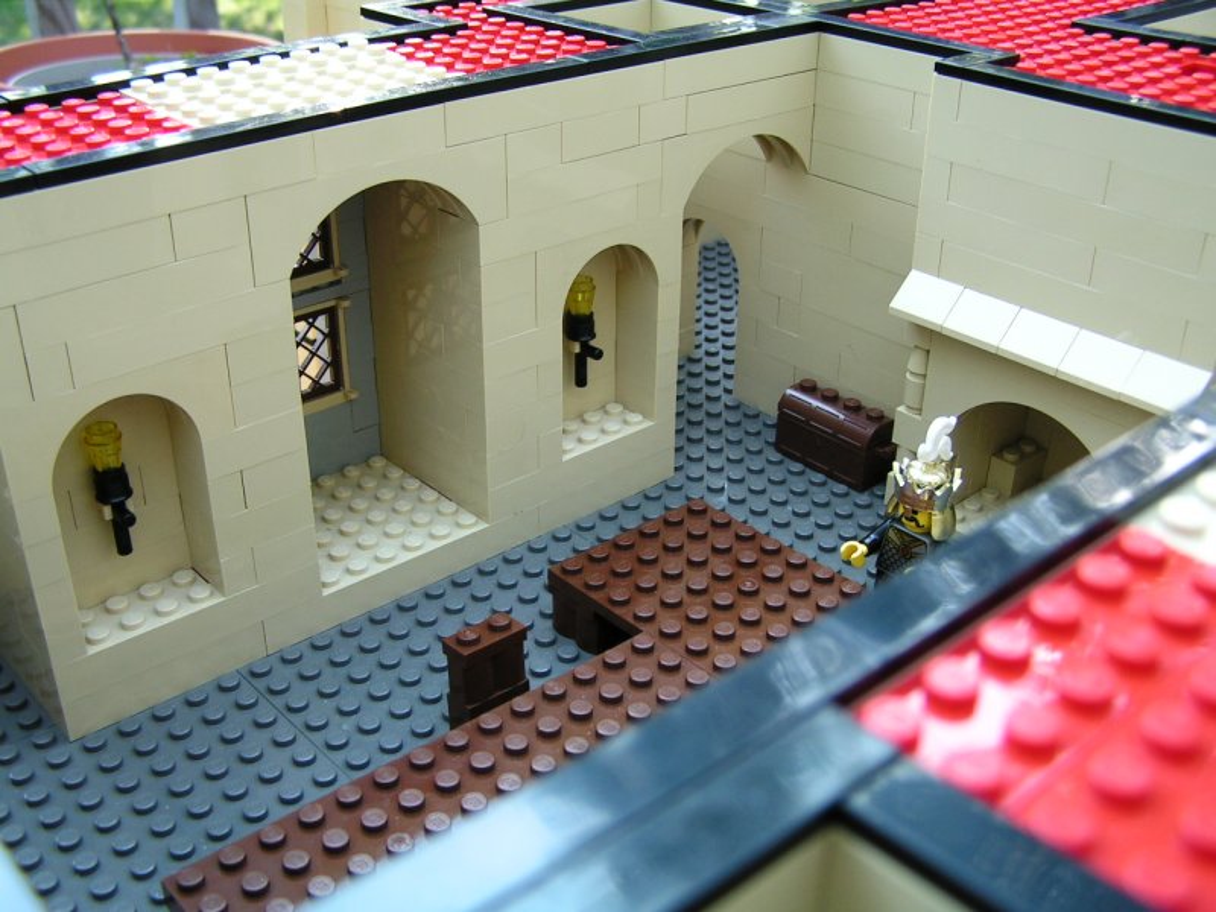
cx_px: 608
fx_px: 1335
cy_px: 456
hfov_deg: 49.0
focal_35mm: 38
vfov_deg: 37.7
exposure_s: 1/50
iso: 50
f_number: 2.8
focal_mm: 6.3
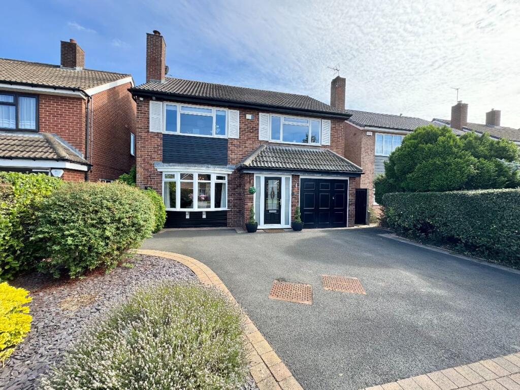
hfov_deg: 102.1
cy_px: 195
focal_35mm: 14
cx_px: 260
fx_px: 210
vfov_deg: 85.7
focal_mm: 2.22
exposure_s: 1/412
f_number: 2.2
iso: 40
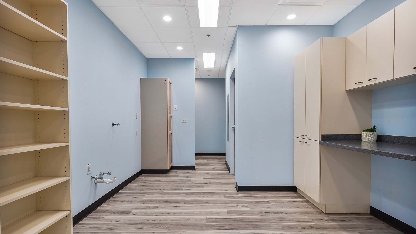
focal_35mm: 18
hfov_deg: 91.3
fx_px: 203
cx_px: 209
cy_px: 125
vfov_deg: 59.8
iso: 100
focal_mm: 17.4
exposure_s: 1/1.25
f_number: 9
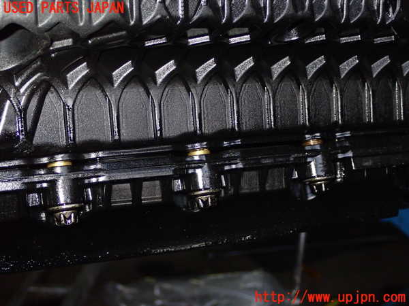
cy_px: 153
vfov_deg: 25.2
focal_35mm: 58
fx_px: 685
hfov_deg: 33.2
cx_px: 204
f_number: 10
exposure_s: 1/60
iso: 800
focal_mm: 10.35
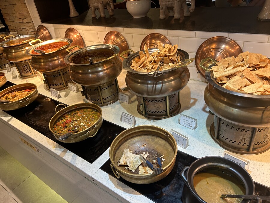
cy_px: 102
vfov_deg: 53.1
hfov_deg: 67.3
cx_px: 135
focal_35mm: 26
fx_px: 203
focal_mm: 5.7
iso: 125
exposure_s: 1/100
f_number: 1.5
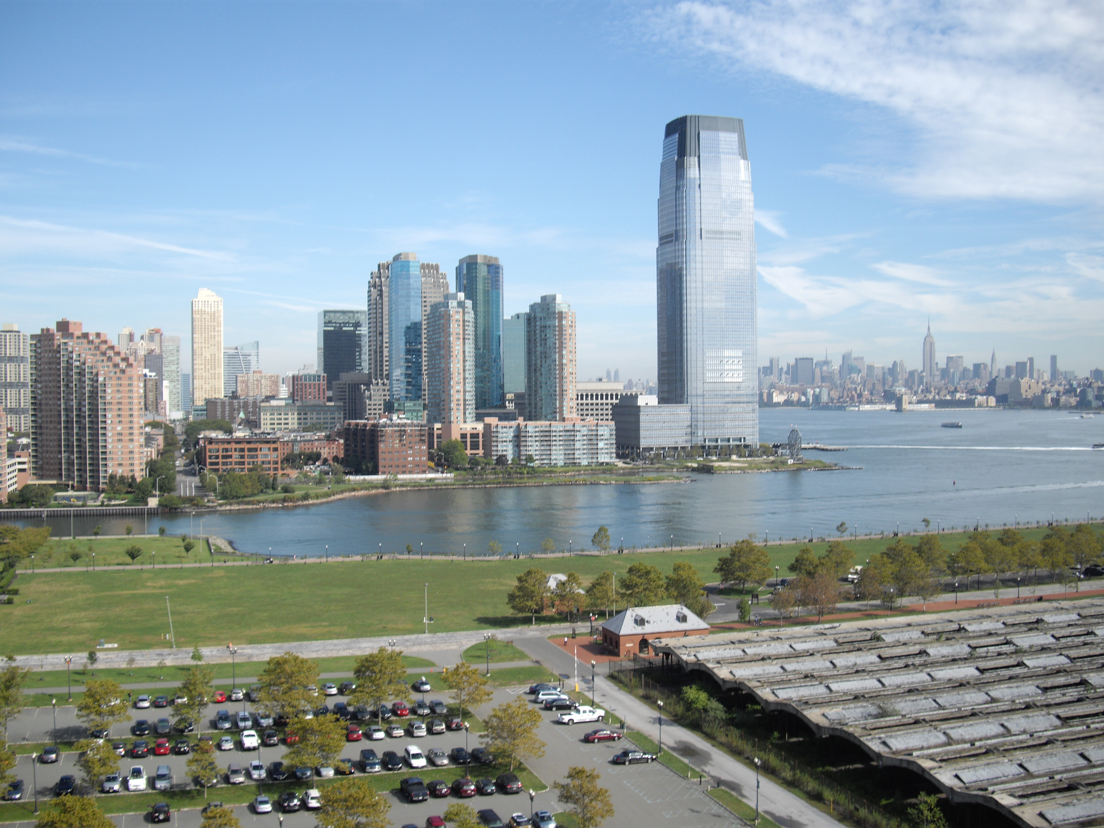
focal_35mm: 38
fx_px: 1212
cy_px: 414
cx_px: 552
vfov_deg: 37.7
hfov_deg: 49.0
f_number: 2.8
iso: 50
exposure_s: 1/640
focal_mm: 7.9
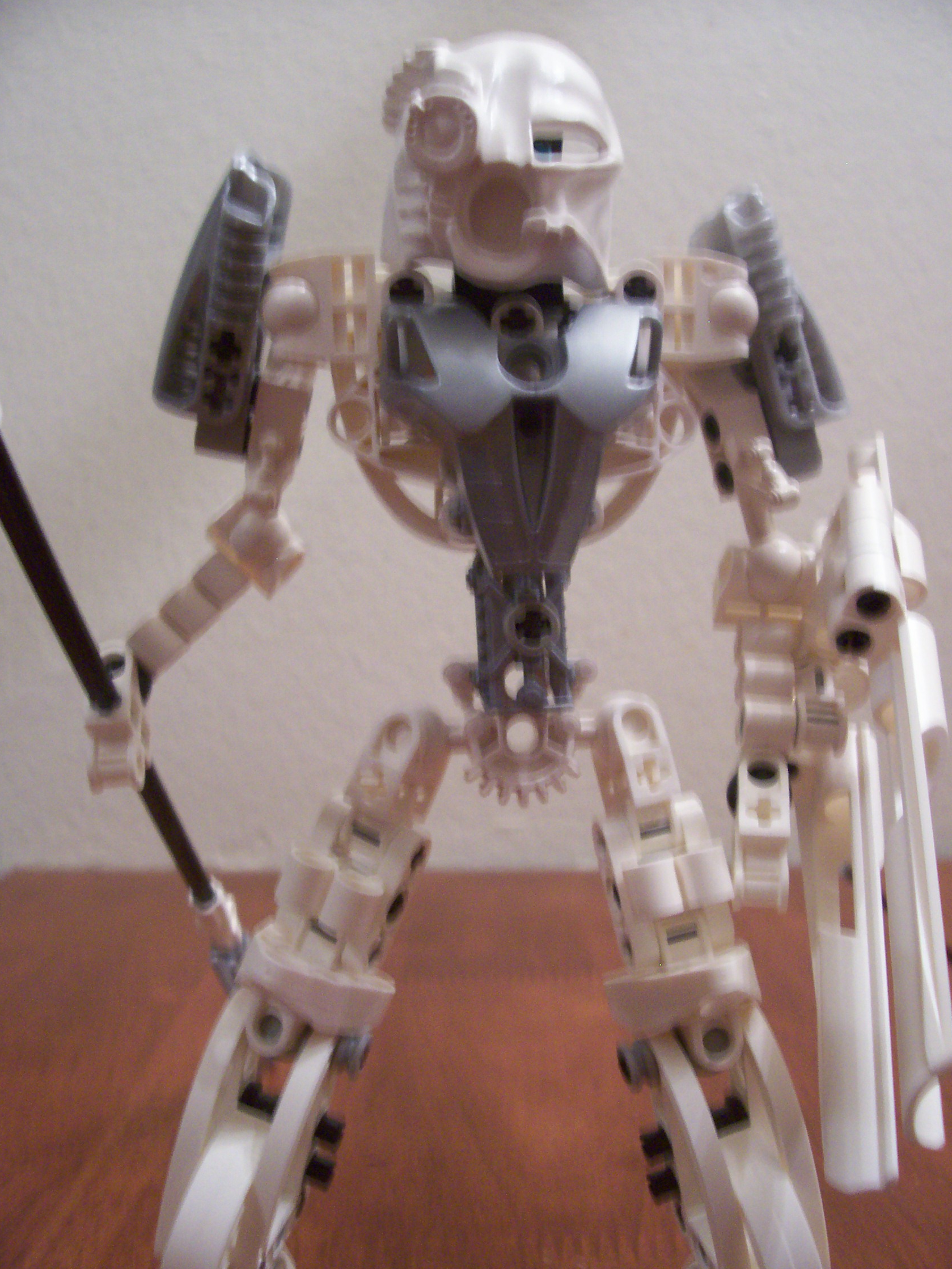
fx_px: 1283
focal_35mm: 35
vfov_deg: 52.6
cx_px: 483
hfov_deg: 40.7
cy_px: 638
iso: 160
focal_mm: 5.6
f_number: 2.7
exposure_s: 1/9.39
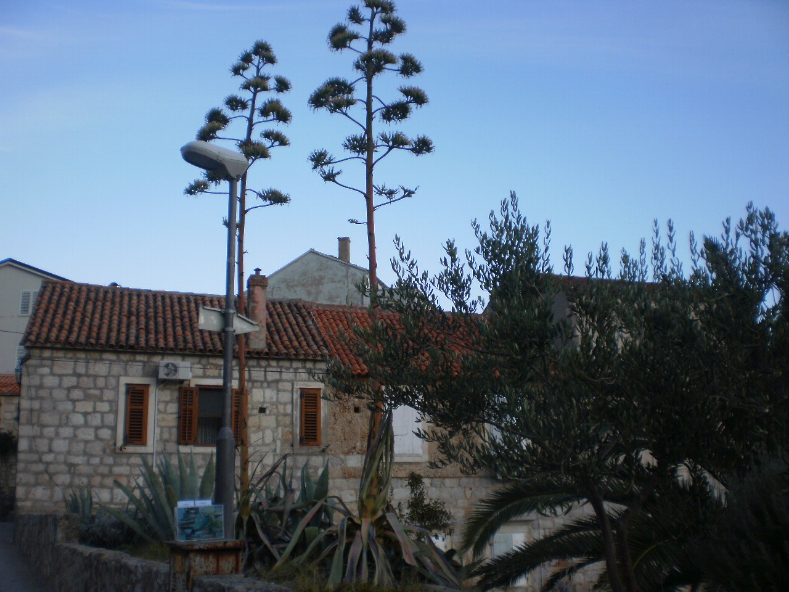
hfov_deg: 49.0
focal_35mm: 38
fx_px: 866
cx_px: 394
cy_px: 296
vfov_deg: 37.7
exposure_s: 1/500
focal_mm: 6.3
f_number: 3.1
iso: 100
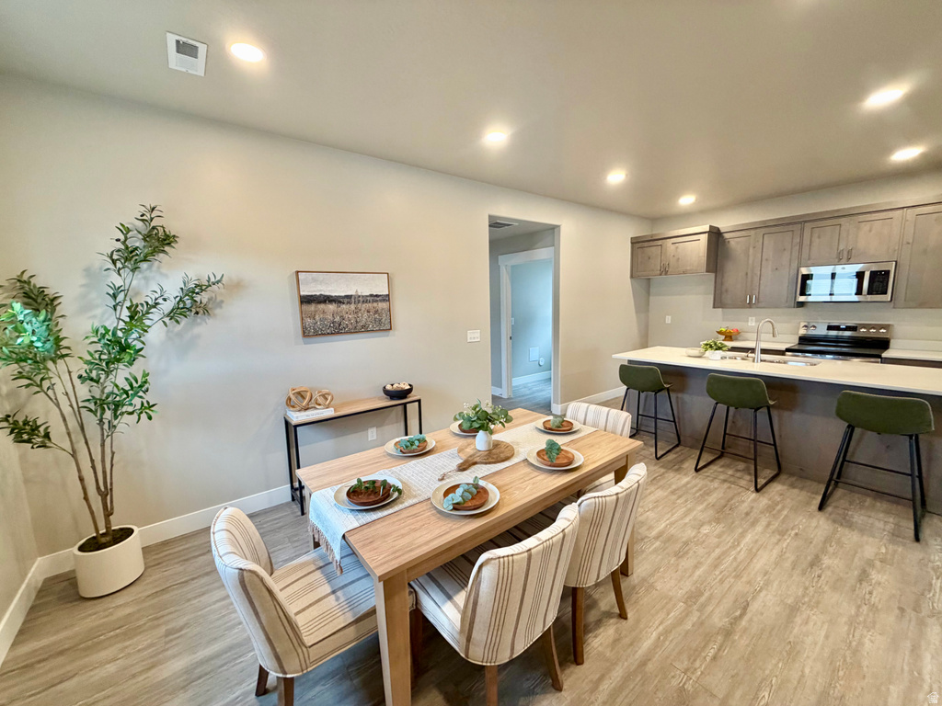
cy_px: 353
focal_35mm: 14
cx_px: 471
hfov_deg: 102.1
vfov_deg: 85.7
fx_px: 381
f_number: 2.2
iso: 320
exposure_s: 1/120
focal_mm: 2.22
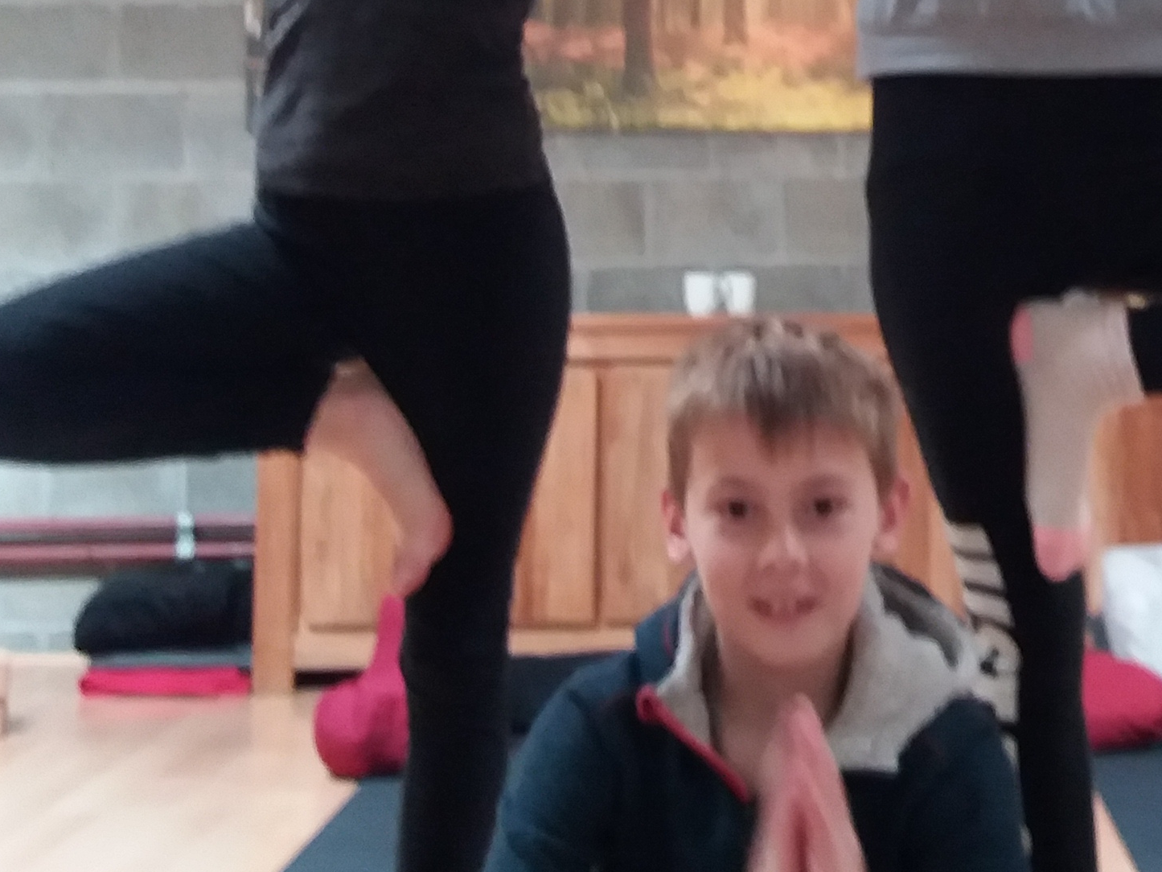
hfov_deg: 24.2
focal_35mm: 80
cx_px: 821
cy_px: 146
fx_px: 2686
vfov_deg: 18.2
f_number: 1.9
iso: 200
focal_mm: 3.7
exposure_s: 1/17
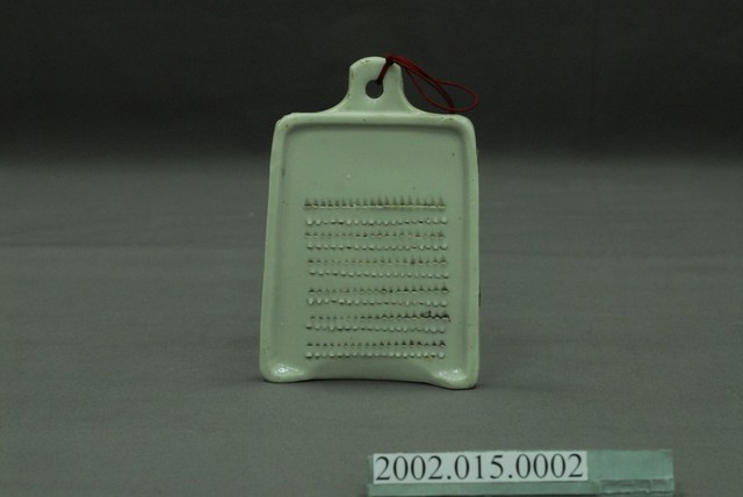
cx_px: 372
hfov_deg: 22.6
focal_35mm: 90
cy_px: 248
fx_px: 1859
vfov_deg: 15.2
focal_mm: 60
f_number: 10
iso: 1000
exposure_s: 1/30
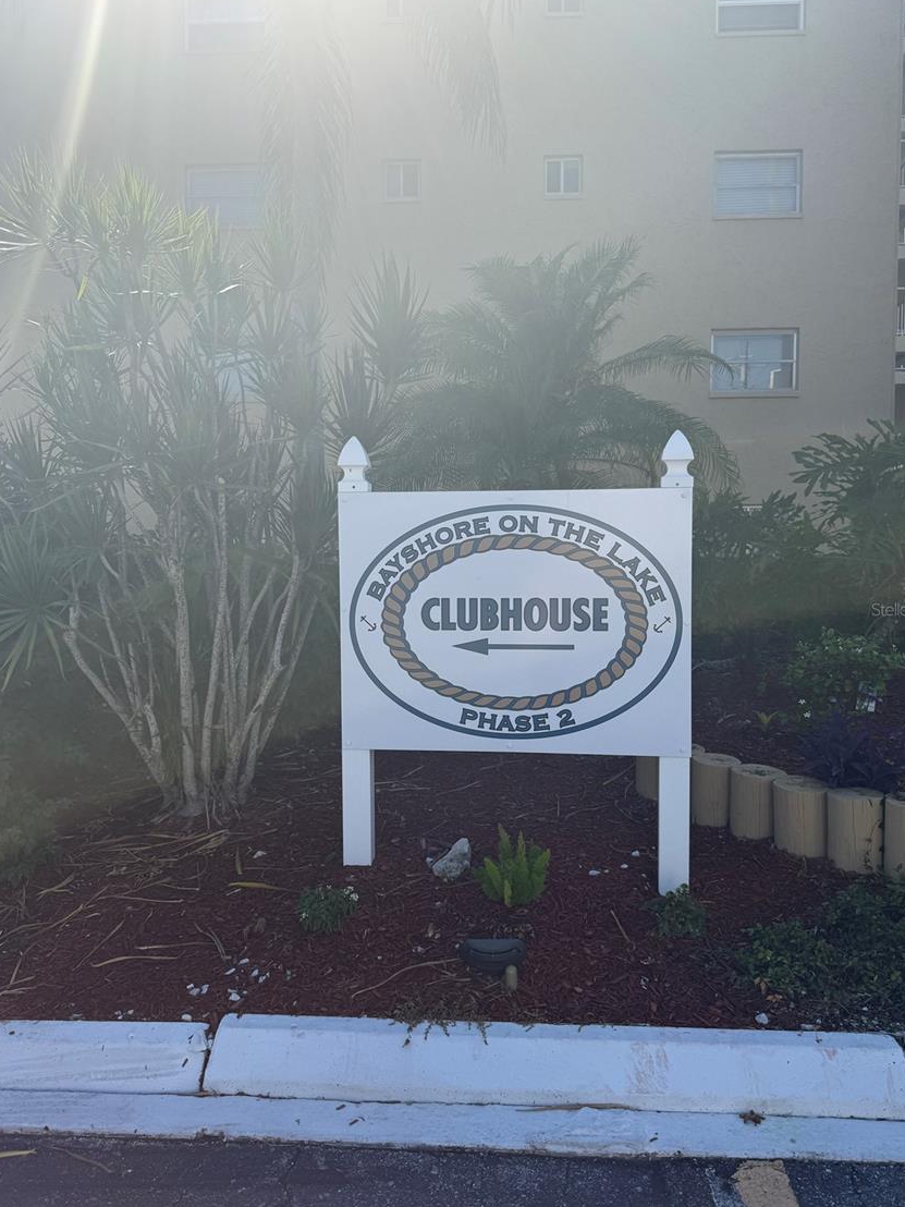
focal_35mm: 26
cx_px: 458
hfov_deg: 53.1
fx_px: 906
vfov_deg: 67.3
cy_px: 609
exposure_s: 1/3425
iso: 80
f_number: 1.78
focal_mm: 6.76
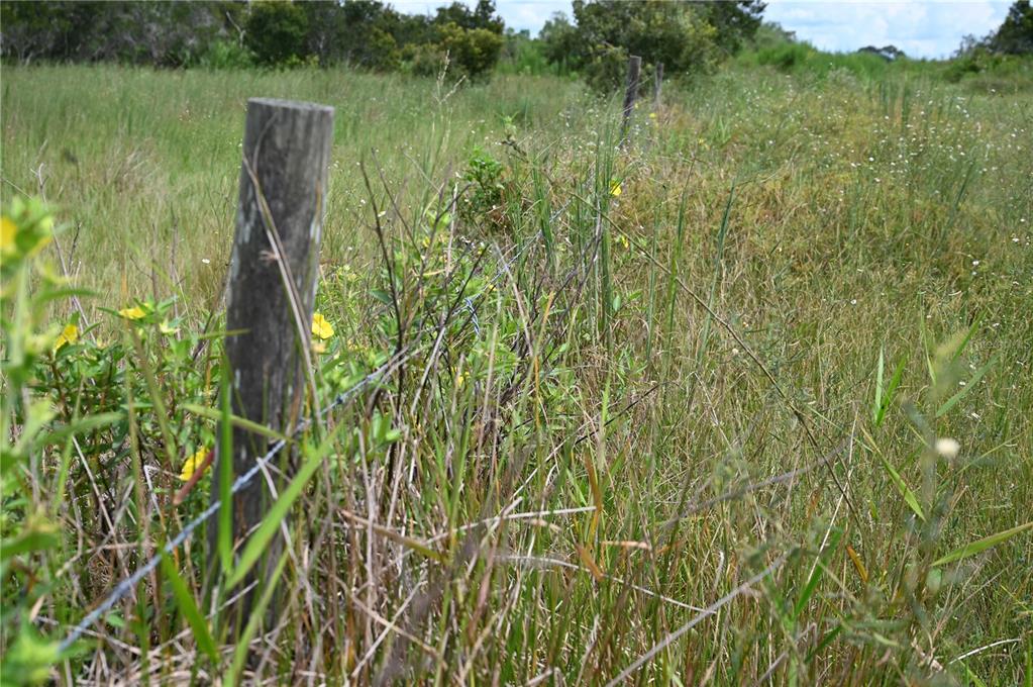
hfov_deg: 41.9
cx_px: 516
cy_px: 344
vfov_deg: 28.6
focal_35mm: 47
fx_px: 1347
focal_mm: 47
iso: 100
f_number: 6.3
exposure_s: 1/320
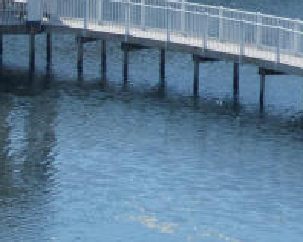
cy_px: -34
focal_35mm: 379
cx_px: -136
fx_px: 3395
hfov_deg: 5.1
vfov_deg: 4.1
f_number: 4.4
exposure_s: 1/640
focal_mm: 13.52
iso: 100
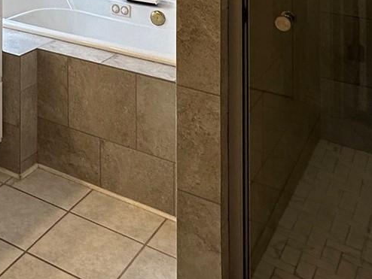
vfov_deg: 20.7
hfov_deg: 29.3
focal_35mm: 58
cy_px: -164
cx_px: -59
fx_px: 624
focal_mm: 2.22
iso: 40
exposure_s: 1/144
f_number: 2.2
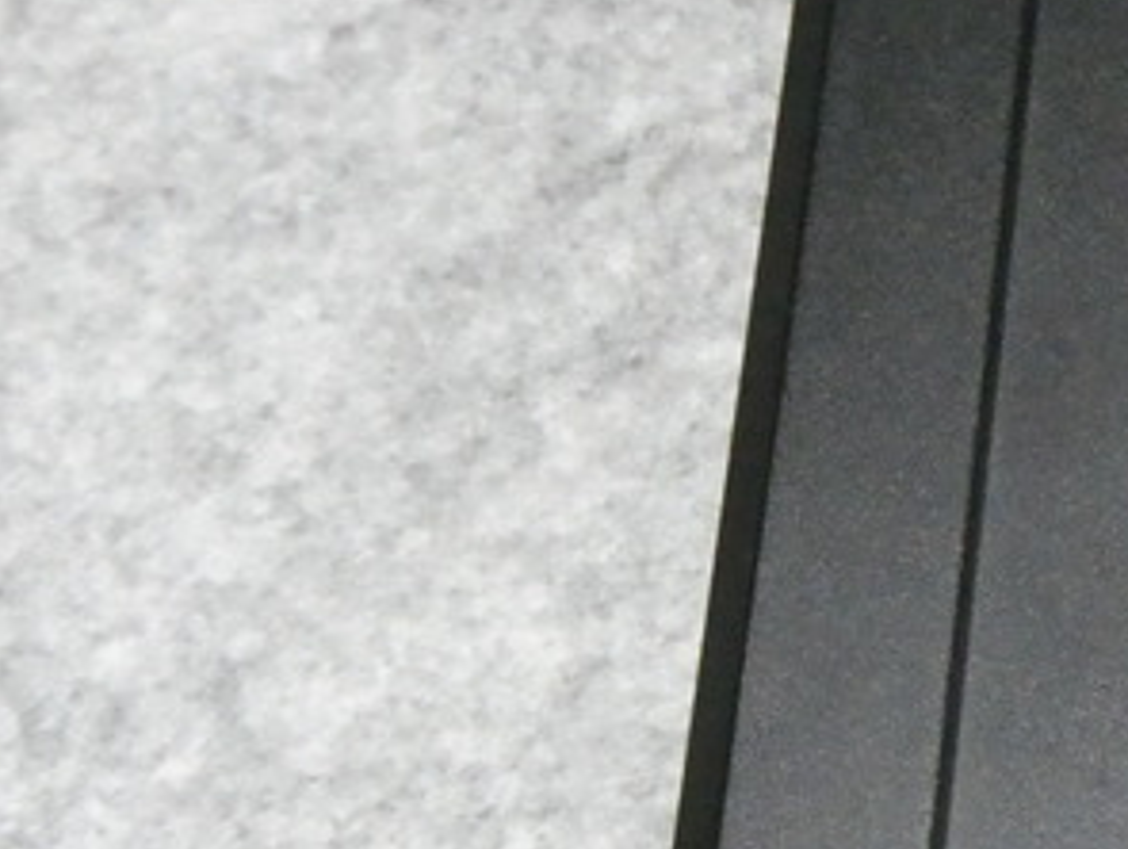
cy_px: 432
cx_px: 1828
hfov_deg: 13.9
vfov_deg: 11.4
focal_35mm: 130
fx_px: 4241
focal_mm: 7.2
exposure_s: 1/80
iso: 1250
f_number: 3.8
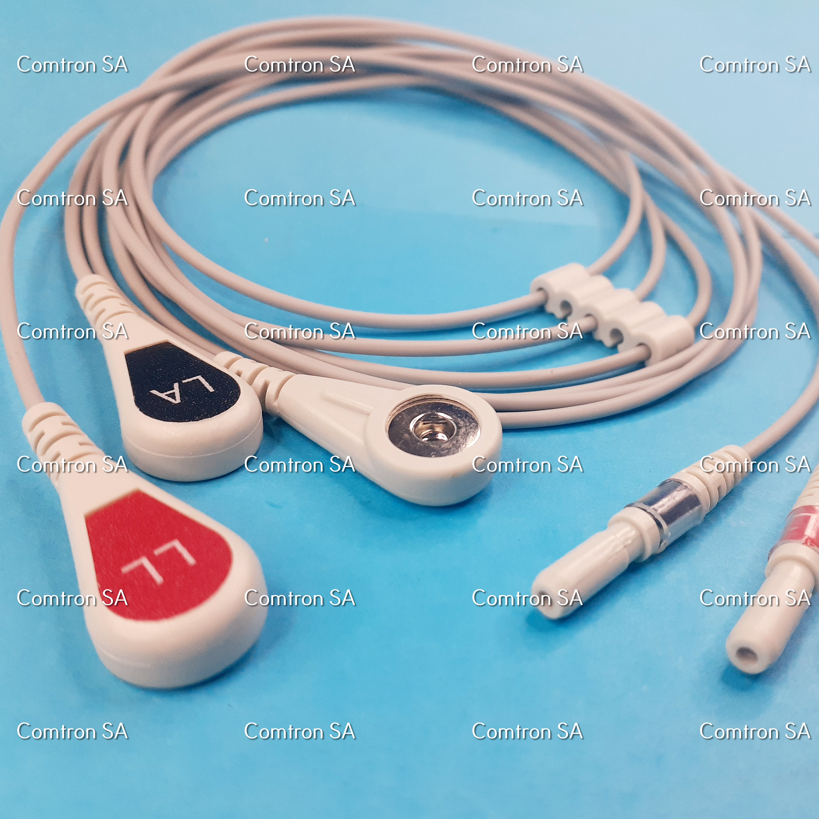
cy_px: 410
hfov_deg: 50.8
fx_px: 857
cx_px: 489
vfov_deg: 51.1
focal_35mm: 32
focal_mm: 3.6
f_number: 1.9
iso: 64
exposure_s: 1/30
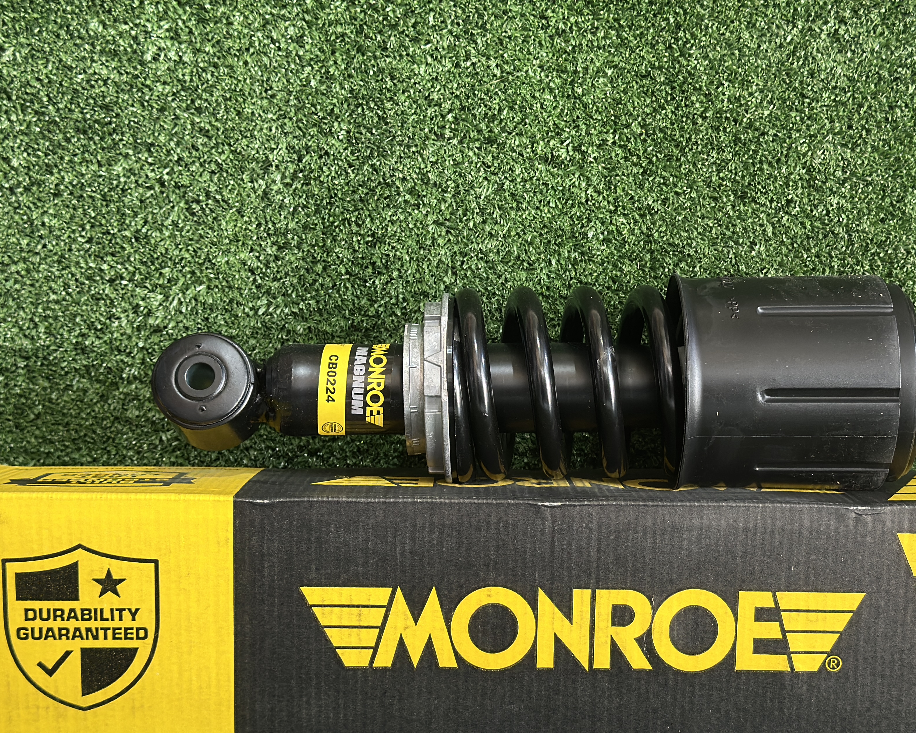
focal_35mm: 60
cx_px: 562
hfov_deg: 31.3
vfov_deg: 25.4
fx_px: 1627
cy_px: 401
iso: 200
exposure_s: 1/50
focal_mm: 6.86
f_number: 1.78
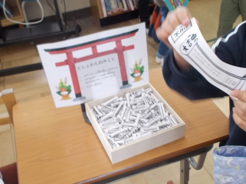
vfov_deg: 48.2
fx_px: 206
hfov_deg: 61.7
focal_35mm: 29
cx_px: 123
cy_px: 92
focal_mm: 4.1
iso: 160
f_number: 3.3
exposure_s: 1/25
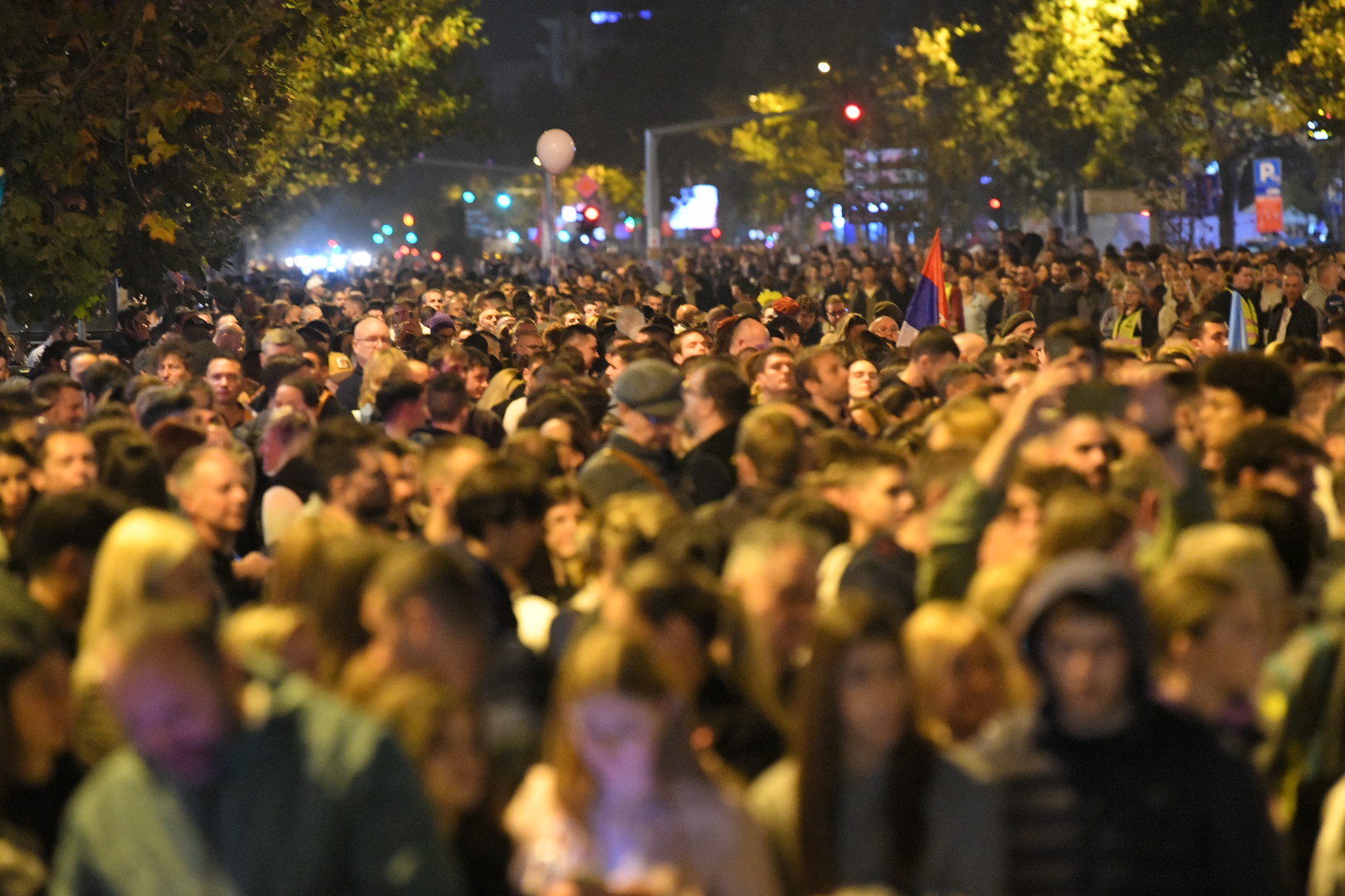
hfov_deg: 10.3
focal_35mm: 200
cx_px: 672
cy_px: 448
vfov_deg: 6.9
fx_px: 7472
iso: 10000
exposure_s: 1/100
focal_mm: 200
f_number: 4
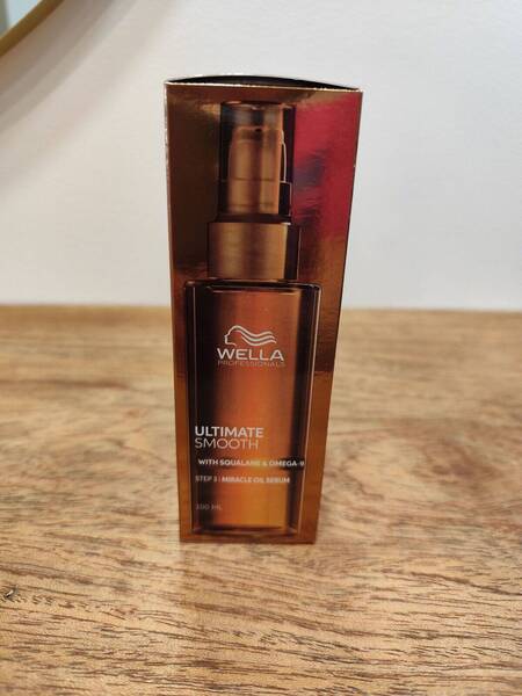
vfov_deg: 73.9
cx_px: 261
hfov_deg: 58.9
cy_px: 348
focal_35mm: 23
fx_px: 462
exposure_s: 1/100
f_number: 1.65
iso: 640
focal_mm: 6.19
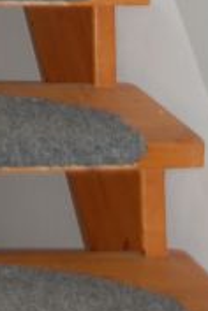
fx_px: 1456
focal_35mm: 168
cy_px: -460
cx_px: -197
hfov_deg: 7.8
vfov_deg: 10.4
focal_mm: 22
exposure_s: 1/60
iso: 400
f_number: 3.8
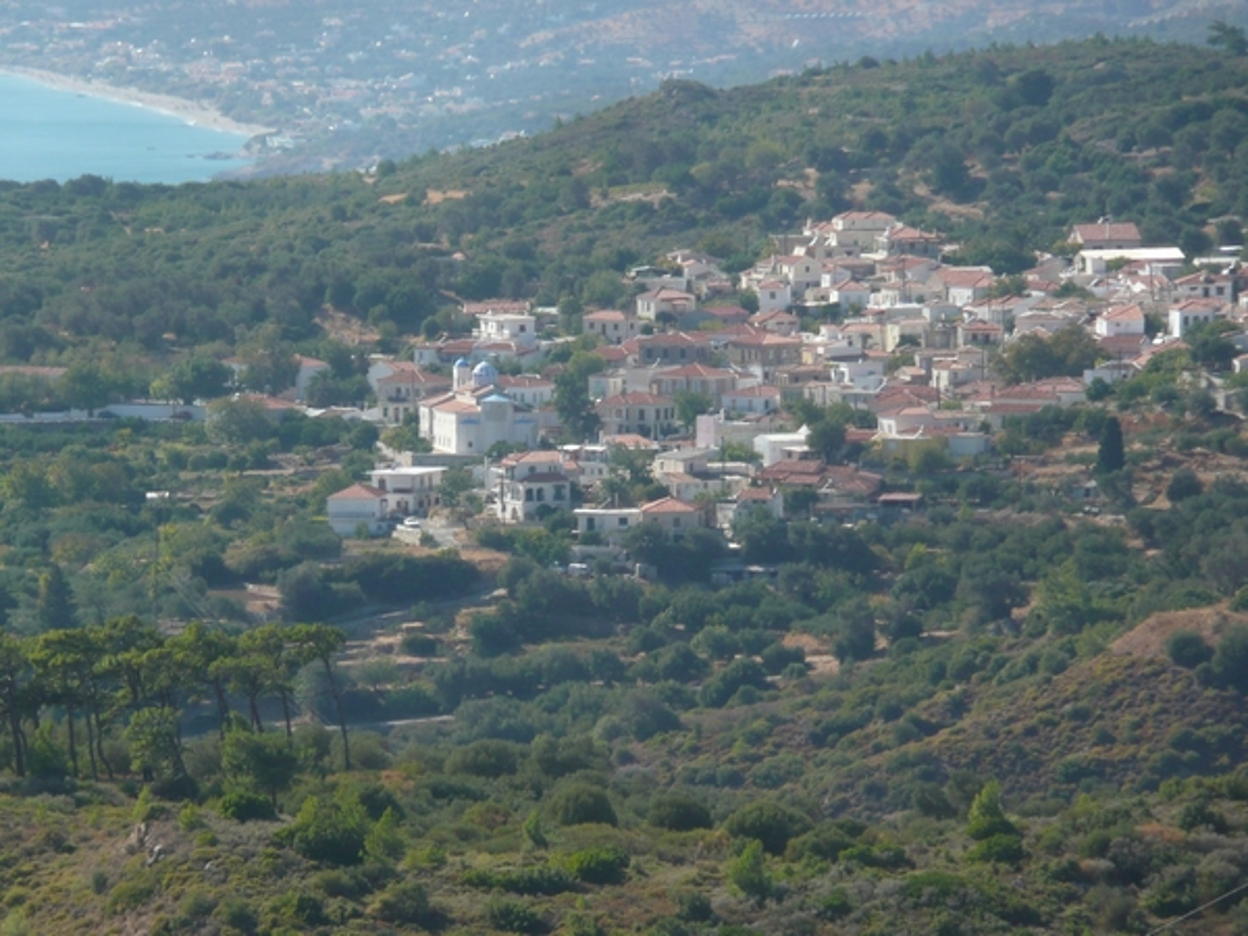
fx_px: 12114
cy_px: 468
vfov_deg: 4.4
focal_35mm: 336
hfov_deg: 5.9
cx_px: 624
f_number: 4.9
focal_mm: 46
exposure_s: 1/400
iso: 100
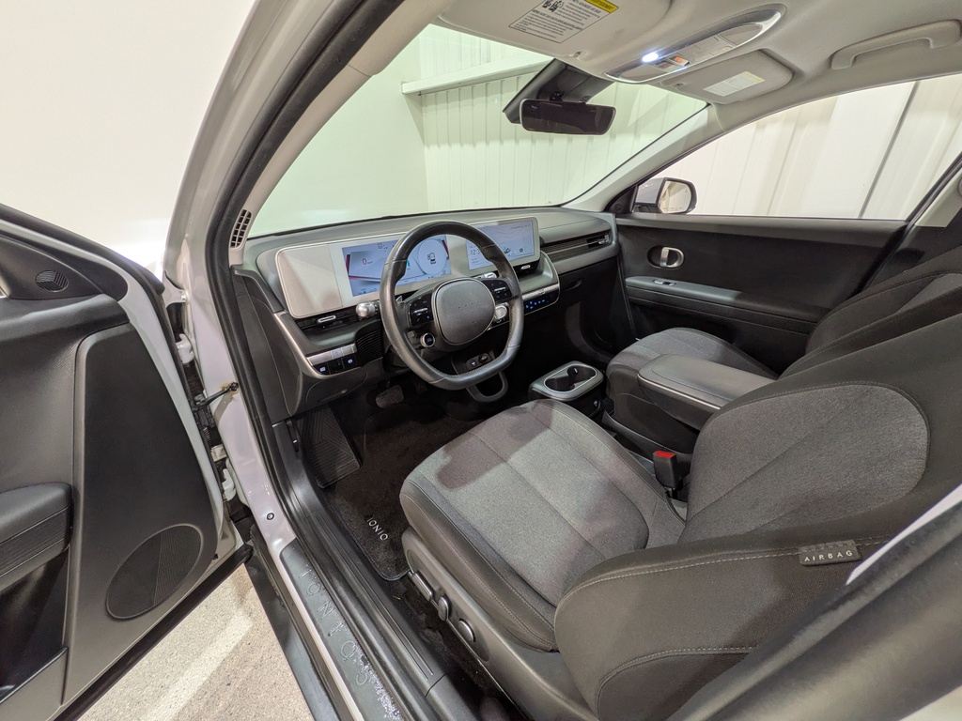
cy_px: 360
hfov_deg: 102.1
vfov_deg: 85.7
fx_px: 389
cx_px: 481
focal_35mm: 14
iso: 55
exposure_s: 1/25
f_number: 2.2
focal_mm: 1.83
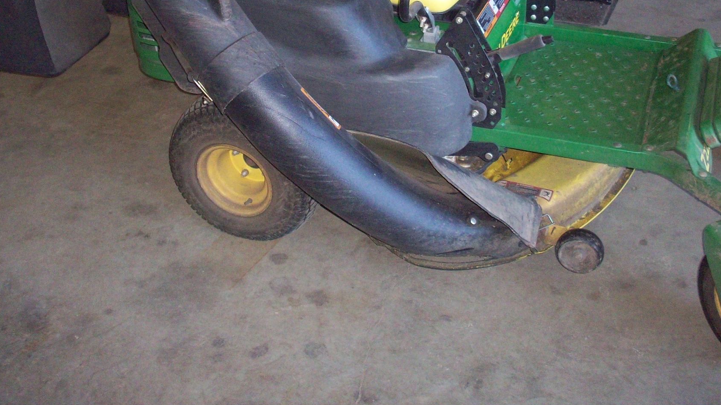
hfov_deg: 42.1
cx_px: 369
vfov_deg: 24.1
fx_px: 937
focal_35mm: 49
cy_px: 81
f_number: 2.8
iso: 200
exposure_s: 1/64
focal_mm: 6.2
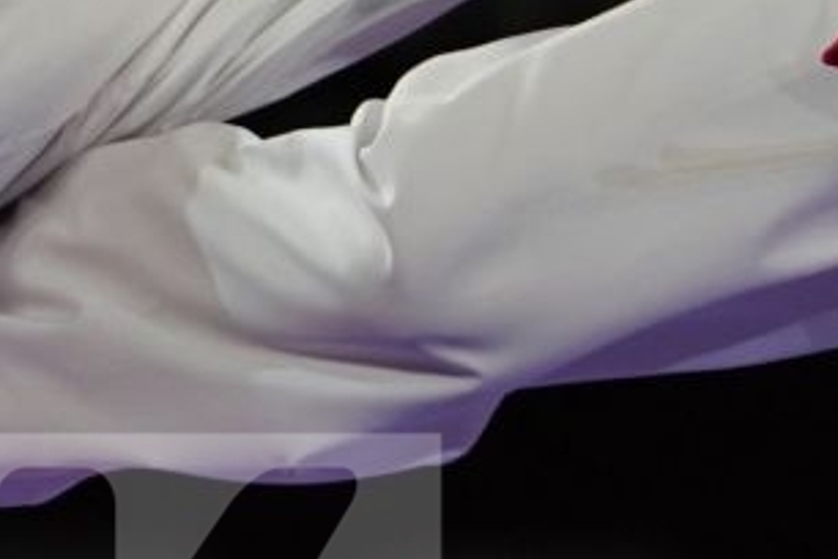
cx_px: 186
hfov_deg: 1.8
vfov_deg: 1.2
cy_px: -290
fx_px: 26674
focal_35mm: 1146
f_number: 2.8
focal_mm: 195
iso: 1250
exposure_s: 1/1000
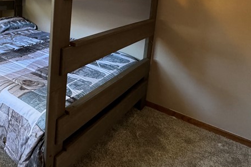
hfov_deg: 52.6
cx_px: 42
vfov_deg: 37.0
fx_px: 230
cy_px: 13
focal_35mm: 33
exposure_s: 1/60
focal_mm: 2.22
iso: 800
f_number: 2.2
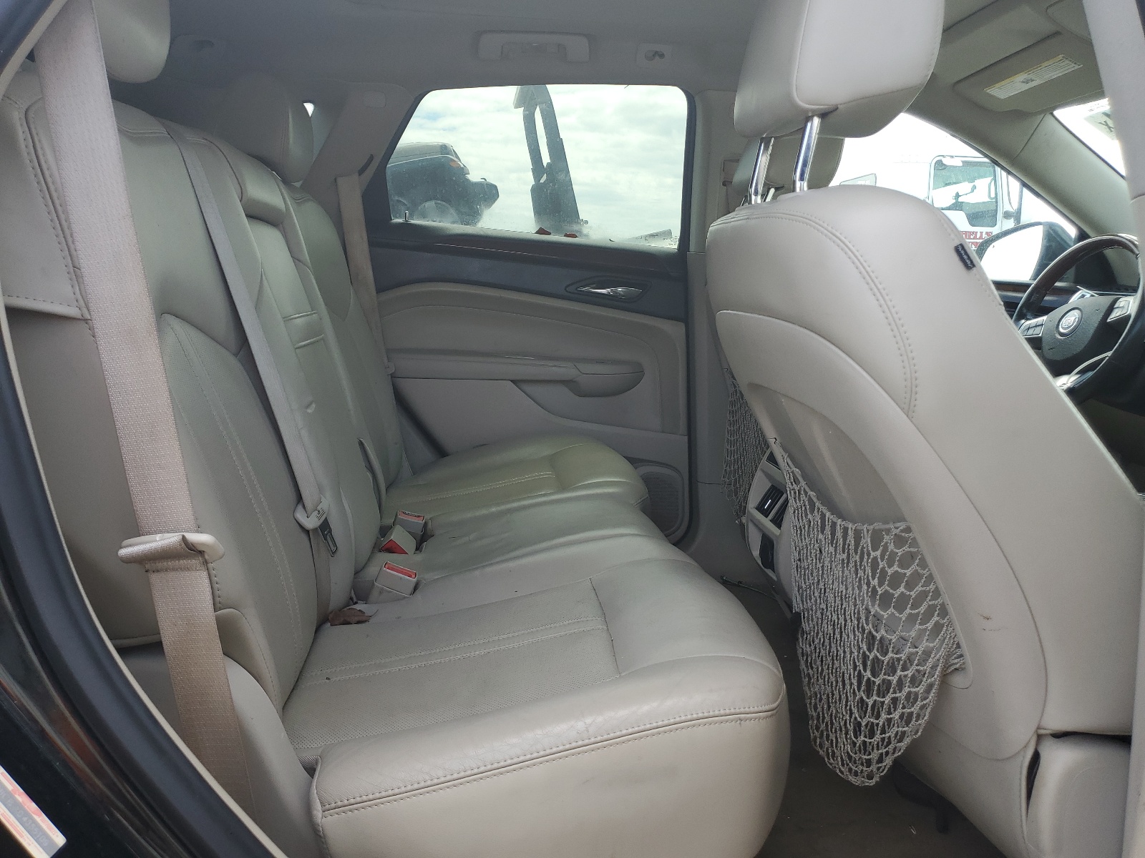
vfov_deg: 53.1
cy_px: 429
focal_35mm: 26
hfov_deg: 67.3
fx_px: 860
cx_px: 572
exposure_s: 1/400
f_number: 1.5
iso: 50
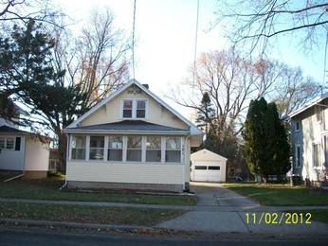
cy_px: 123
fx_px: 332
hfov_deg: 52.6
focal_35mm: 35
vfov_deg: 40.7
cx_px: 164
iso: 80
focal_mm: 6.3
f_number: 3.1
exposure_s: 1/200
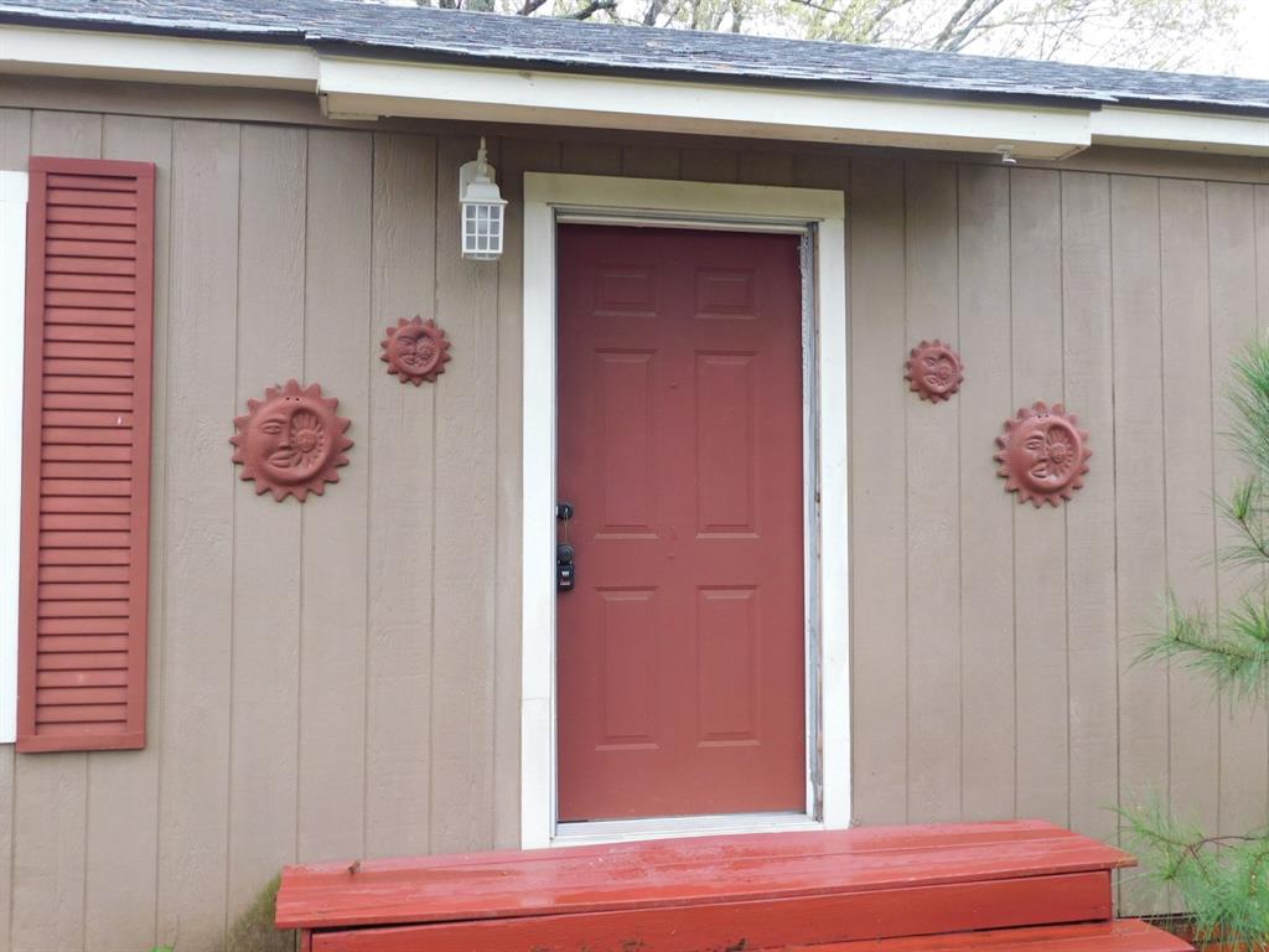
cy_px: 476
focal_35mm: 36
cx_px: 634
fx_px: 1320
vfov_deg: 39.7
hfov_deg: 51.4
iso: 125
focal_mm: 6.3
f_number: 3.5
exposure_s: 1/50
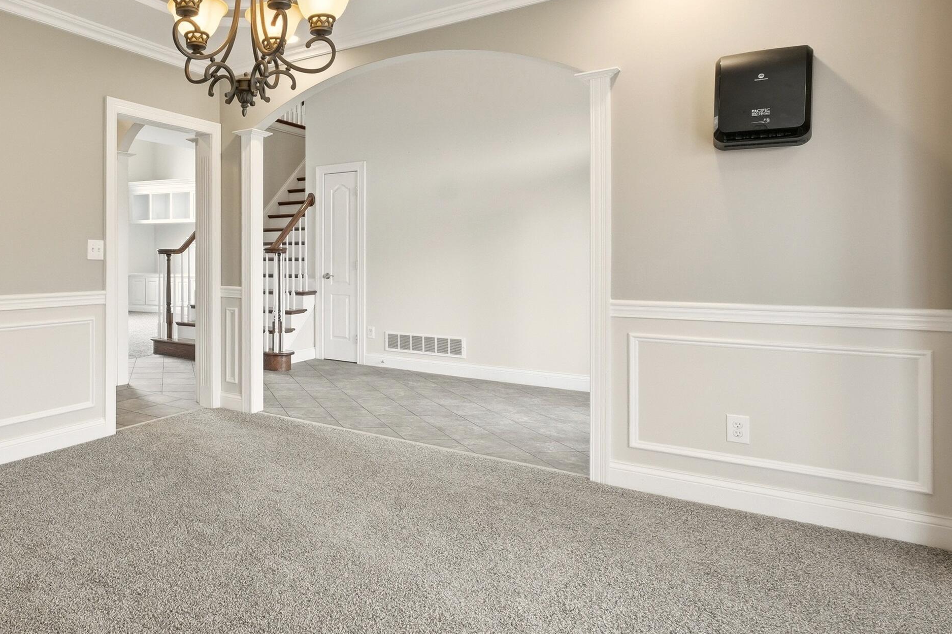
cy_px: 268
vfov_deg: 52.9
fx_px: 634
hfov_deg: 67.6
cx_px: 206
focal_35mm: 24
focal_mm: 10
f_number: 9
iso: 400
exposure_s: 1/250
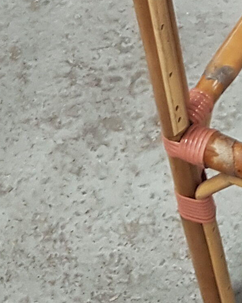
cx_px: 393
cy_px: -190
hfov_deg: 10.8
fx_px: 1226
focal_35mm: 137
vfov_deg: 13.1
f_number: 1.7
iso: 160
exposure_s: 1/25
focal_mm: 4.2
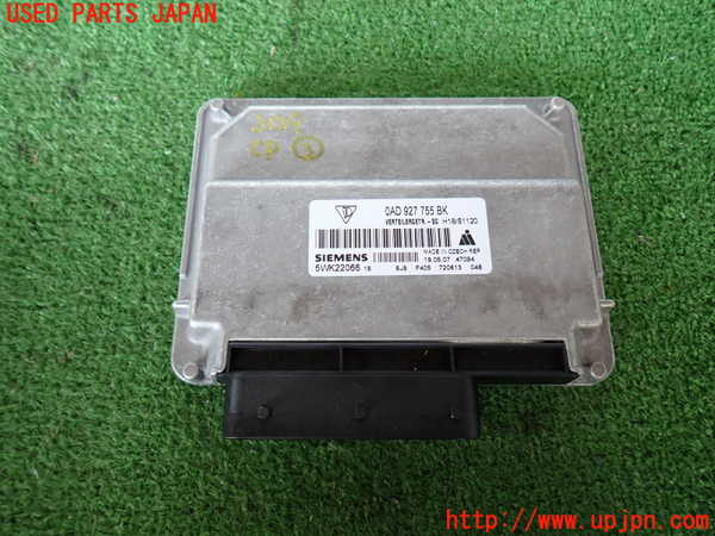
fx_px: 516
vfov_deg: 54.9
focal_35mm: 25
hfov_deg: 69.4
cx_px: 358
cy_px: 268
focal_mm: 4.5
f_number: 2
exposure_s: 1/40
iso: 200
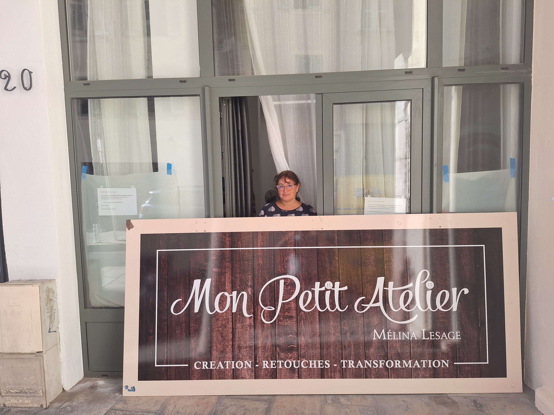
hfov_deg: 73.9
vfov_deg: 58.9
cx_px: 277
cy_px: 208
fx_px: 368
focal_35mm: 23
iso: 40
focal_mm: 5.54
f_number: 1.8
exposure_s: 1/318
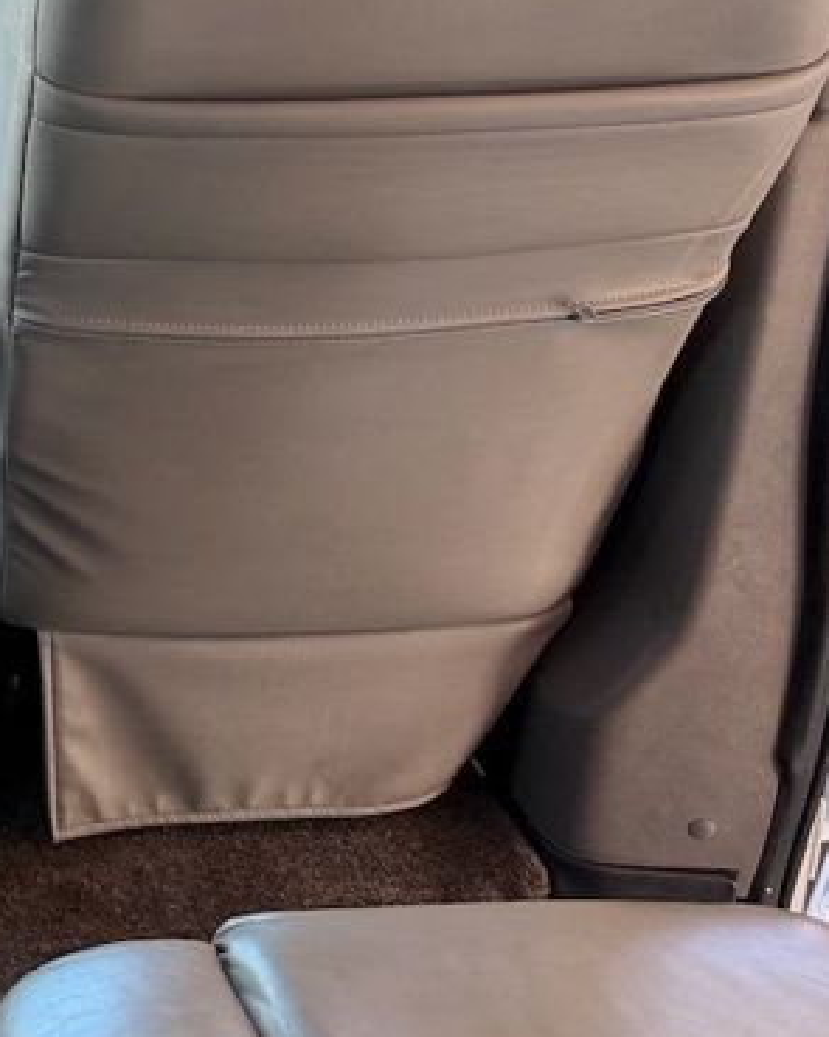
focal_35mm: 65
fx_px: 1994
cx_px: -368
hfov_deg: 20.5
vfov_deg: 28.1
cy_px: 121
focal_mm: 6.76
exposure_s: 1/117
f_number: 1.78
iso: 200
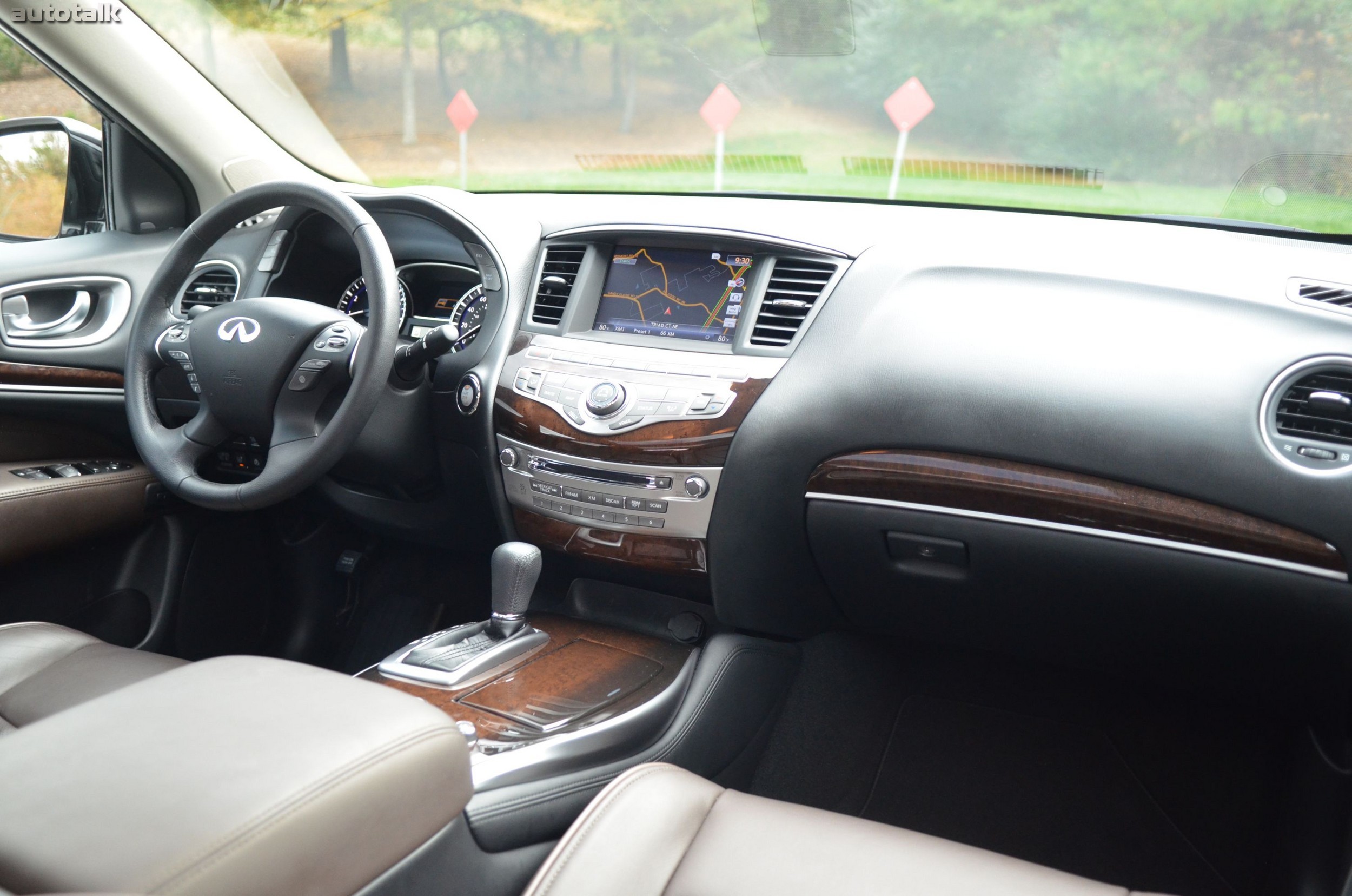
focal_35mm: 33
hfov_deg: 57.3
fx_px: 1237
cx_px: 676
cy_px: 448
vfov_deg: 39.8
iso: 1600
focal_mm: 22
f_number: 2.8
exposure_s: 1/125
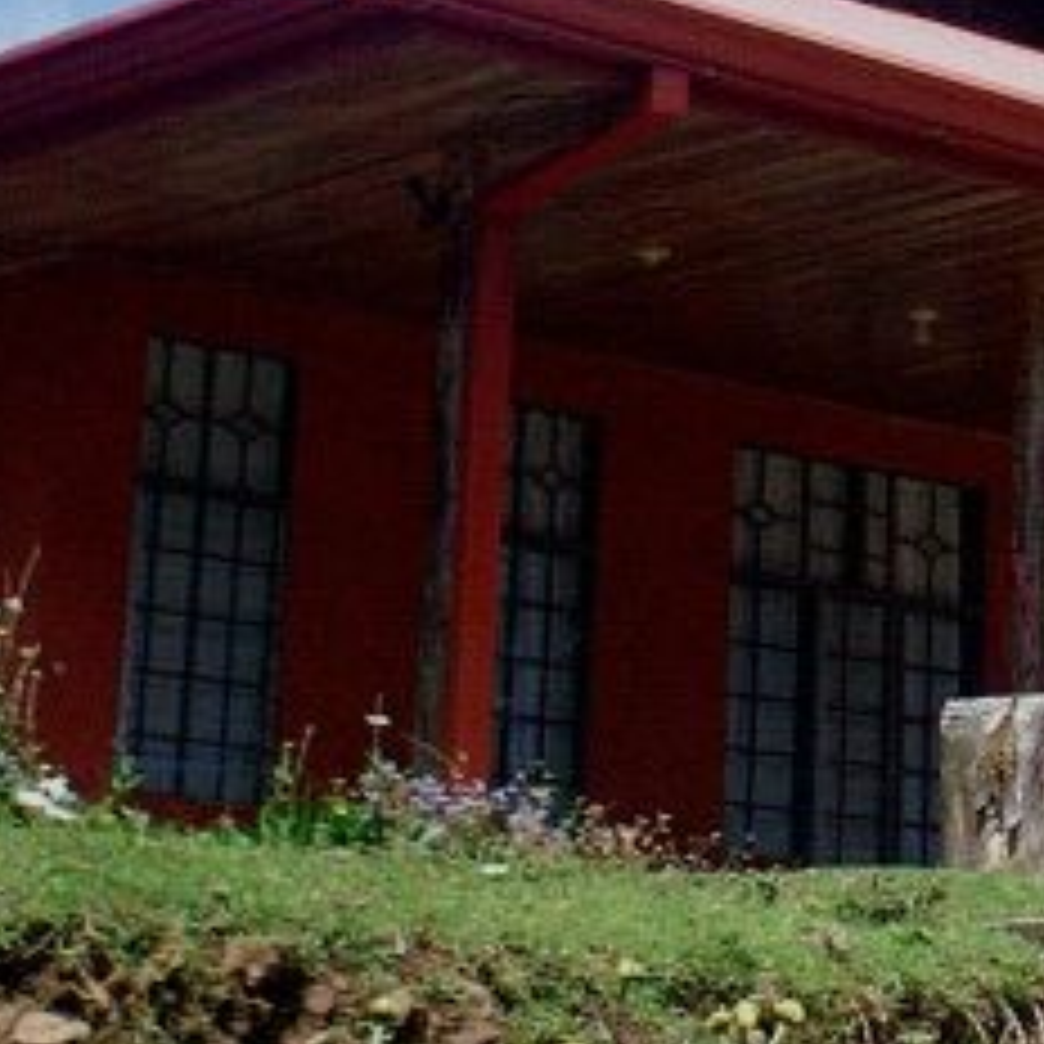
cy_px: -184
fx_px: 4845
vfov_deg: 12.0
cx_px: 1582
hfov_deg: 11.7
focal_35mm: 142
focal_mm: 6
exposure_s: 1/359
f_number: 4.5
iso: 100
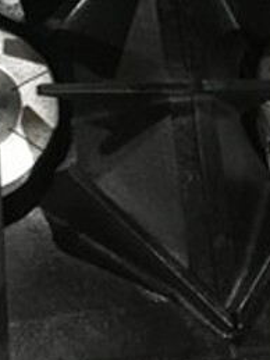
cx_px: 136
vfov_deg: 20.0
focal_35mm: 91
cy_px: -91
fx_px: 947
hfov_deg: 16.2
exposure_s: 1/15
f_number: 2.2
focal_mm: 4.15
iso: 400
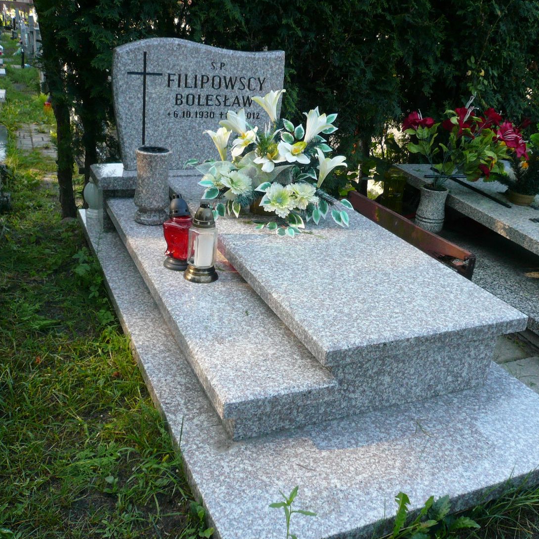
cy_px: 267
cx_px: 315
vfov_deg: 48.5
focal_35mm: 34
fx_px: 599
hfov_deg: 48.2
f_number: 2.8
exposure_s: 1/160
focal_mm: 4.6
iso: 100
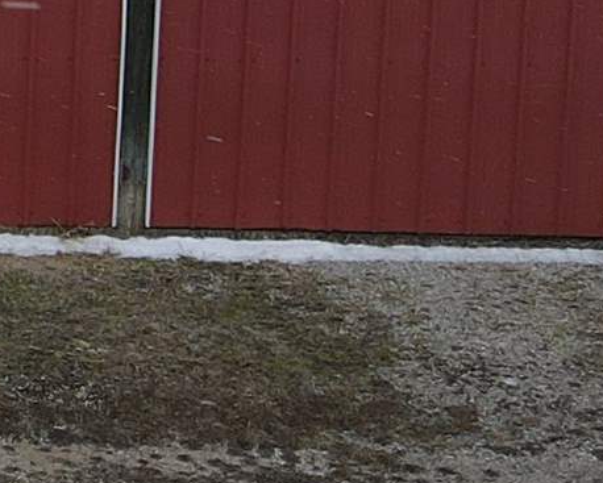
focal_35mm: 157
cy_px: -320
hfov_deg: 10.5
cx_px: -854
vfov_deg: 9.5
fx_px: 2804
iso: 100
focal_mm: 4.5
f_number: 2.8
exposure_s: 1/400
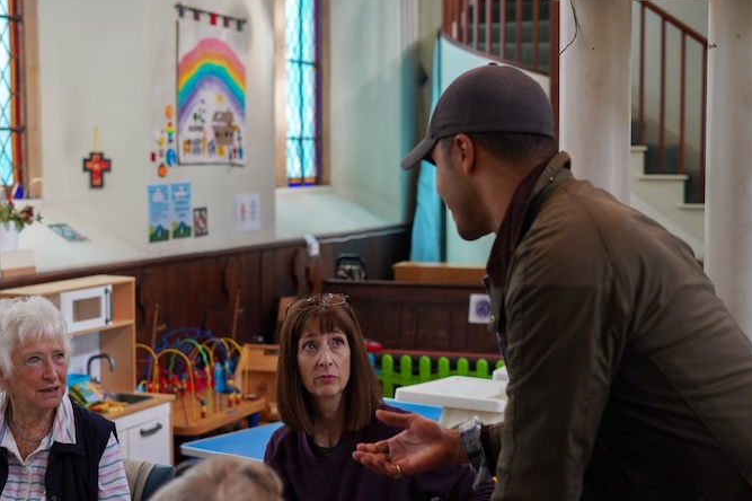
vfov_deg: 22.6
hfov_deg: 33.4
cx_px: 324
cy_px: 296
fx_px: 1253
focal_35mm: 60
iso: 500
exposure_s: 1/100
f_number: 3.2
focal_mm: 50
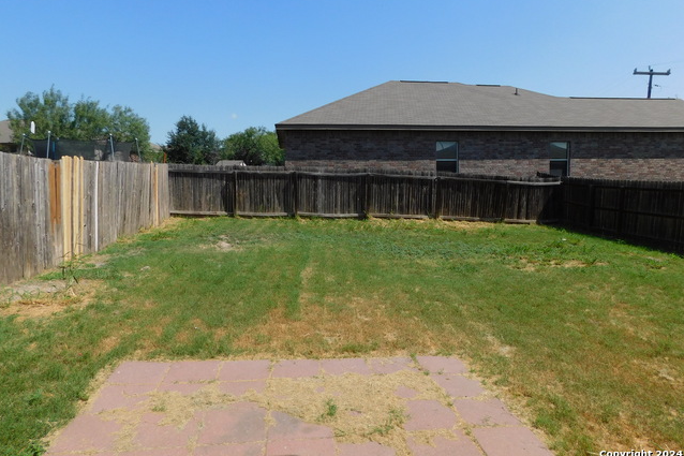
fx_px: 456
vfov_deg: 53.1
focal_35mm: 24
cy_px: 216
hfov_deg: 73.8
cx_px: 342
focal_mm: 4
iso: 125
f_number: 6
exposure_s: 1/500
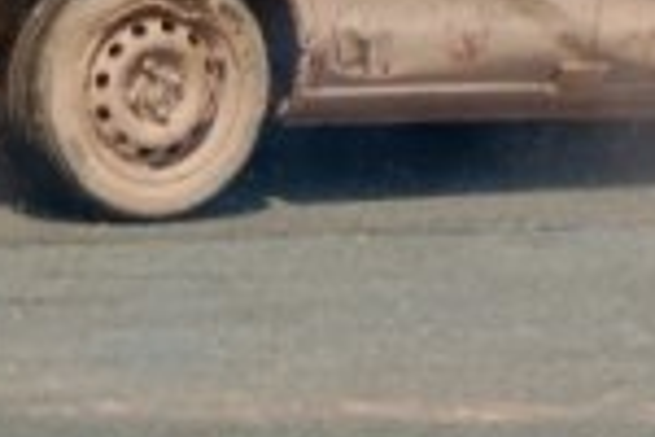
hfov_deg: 5.8
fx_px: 6425
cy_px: -428
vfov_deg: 3.9
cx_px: 638
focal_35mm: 353
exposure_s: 1/1000
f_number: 5.3
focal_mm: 55
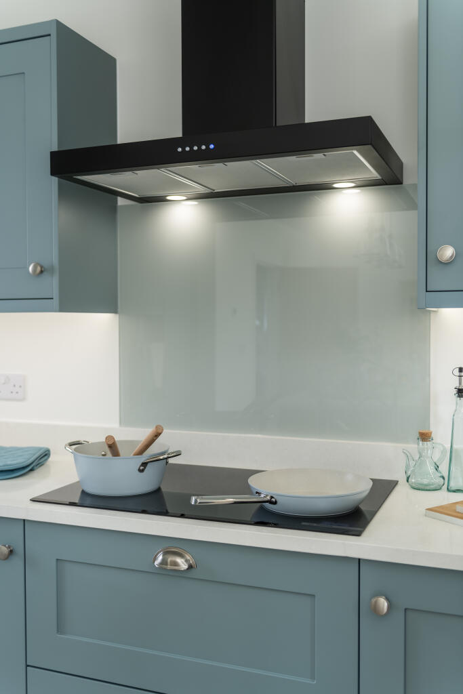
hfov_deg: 36.9
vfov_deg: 53.1
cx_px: 232
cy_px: 347
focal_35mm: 36
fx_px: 694
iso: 100
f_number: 3.2
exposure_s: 1/60
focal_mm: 36
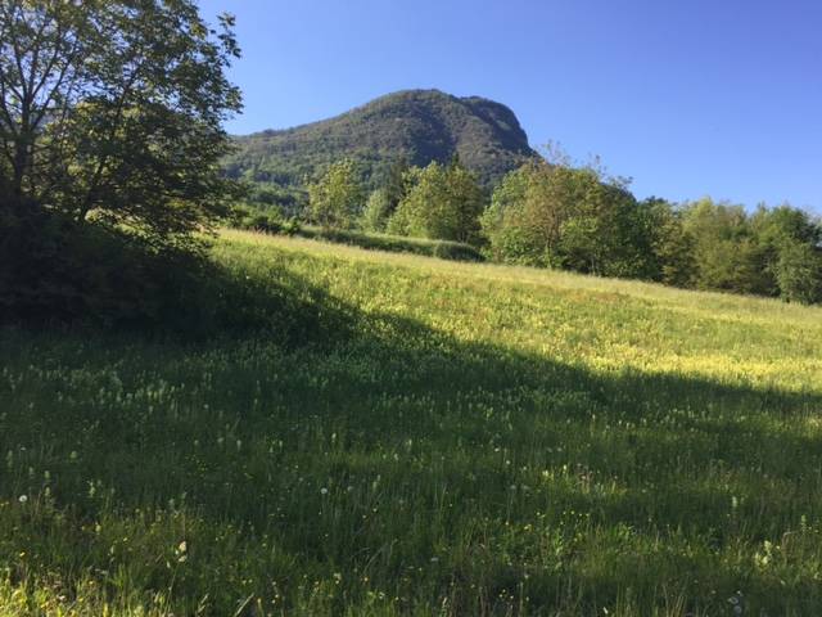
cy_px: 308
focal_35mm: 29
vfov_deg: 48.2
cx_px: 411
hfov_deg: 61.7
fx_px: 689
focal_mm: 4.15
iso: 32
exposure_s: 1/964
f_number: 2.2
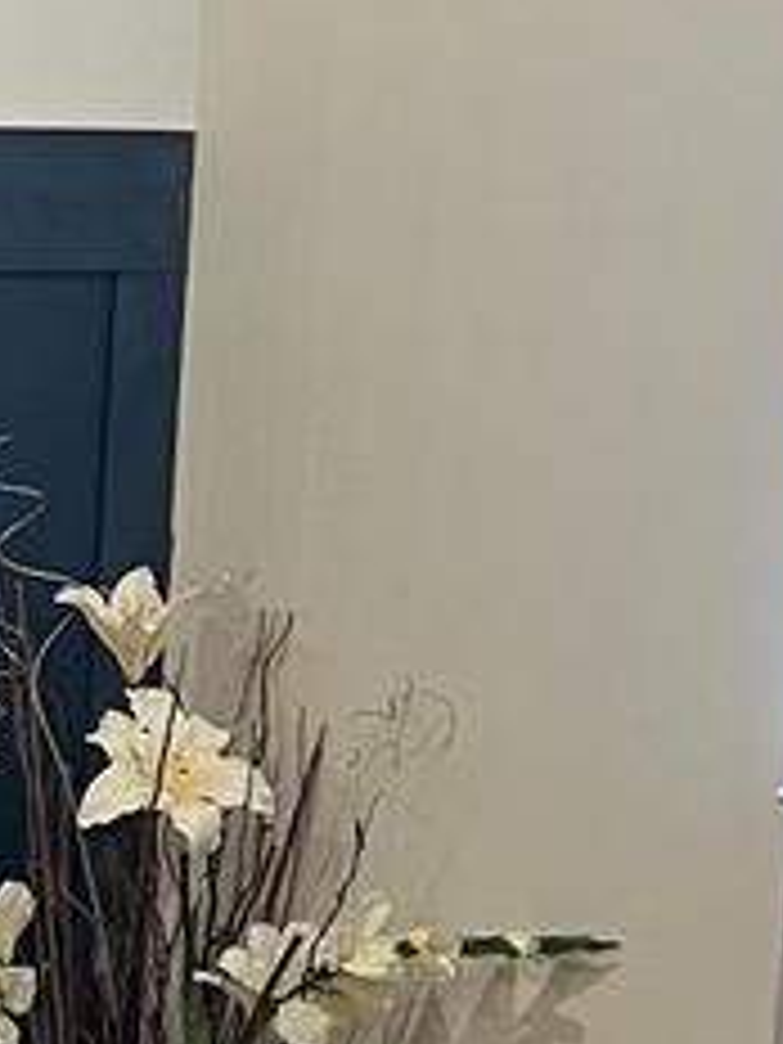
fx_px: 5187
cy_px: 778
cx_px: -958
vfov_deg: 11.5
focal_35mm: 172
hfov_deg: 8.1
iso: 125
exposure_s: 1/60
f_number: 1.5
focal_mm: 5.7
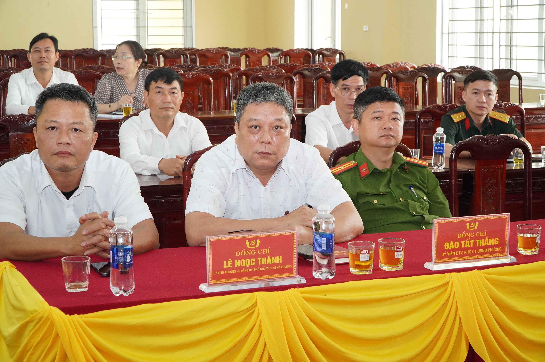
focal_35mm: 62
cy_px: 181
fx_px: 930
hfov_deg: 32.7
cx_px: 272
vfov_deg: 22.0
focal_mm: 41
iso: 3200
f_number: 9
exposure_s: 1/80
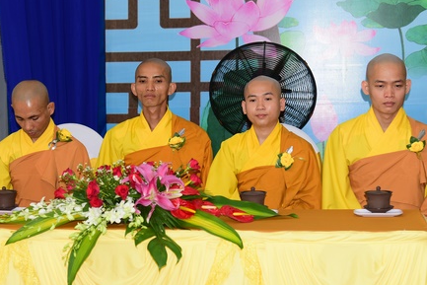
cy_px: 113
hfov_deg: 25.9
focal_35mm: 78
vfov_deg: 17.5
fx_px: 925
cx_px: 164
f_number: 4
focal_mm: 52
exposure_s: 1/60
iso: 320
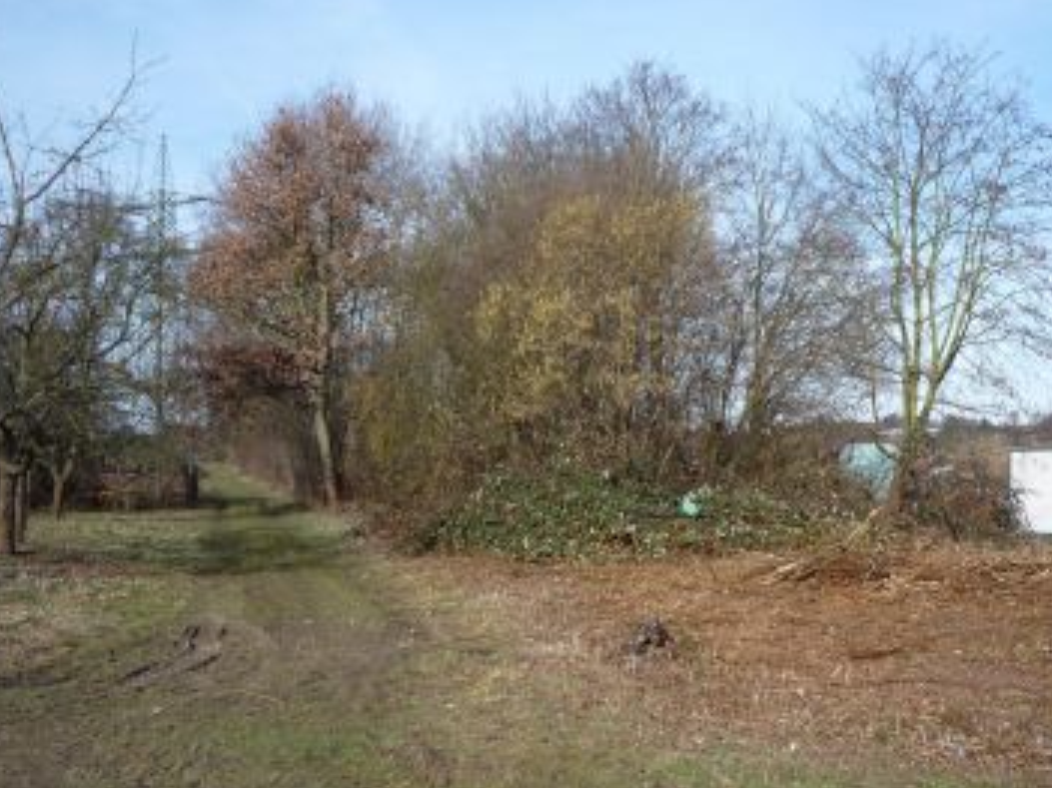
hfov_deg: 36.7
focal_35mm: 52
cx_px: 629
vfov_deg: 28.0
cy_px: 422
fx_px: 1580
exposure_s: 1/400
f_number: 4.5
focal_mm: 5.2
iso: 100
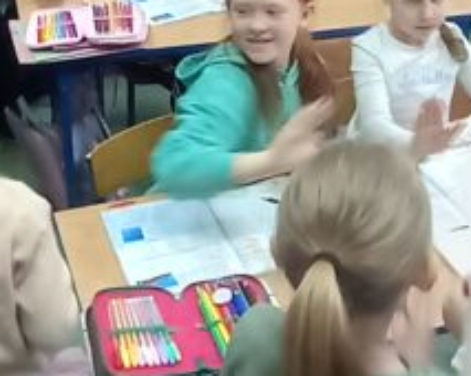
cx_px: 203
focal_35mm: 61
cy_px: 49
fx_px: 850
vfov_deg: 24.3
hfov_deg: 30.9
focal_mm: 1.13
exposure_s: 1/33
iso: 200
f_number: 2.2
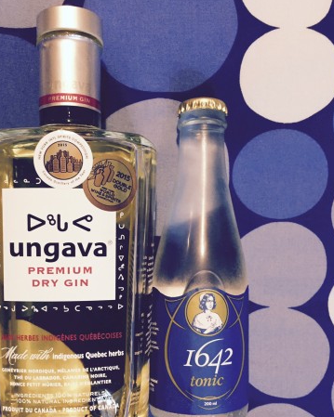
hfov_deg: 41.1
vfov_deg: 50.0
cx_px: 156
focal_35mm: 36
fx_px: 445
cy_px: 245
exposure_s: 1/24
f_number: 2.2
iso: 250
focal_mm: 4.15
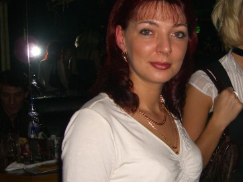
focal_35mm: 63
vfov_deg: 23.2
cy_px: 79
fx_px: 442
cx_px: 179
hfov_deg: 30.3
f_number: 2.8
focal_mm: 7.9
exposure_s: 1/60
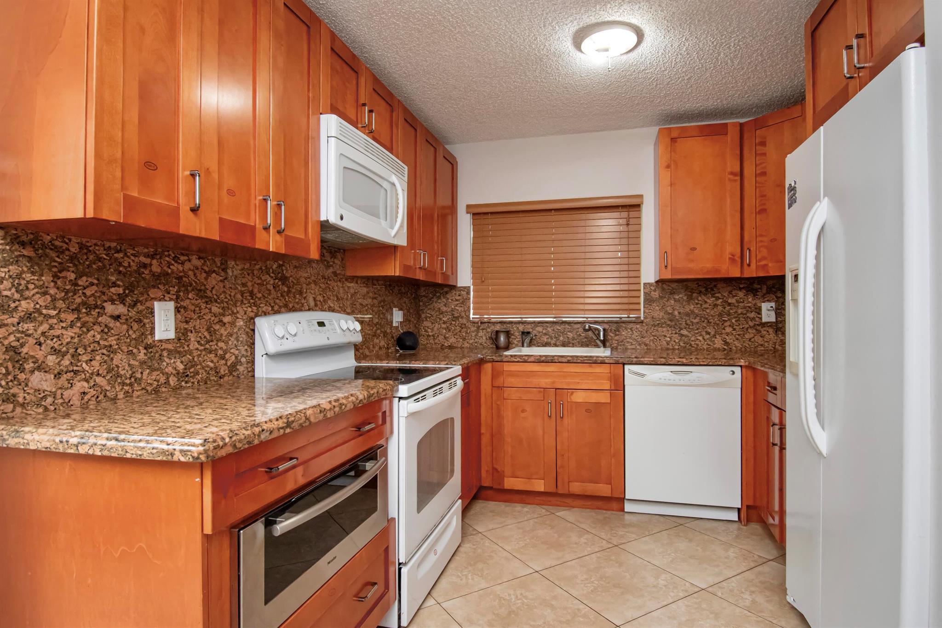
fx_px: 510
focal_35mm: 20
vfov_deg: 63.2
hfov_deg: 85.4
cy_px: 314
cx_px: 471
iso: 2500
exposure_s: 1/200
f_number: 4.8
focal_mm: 13
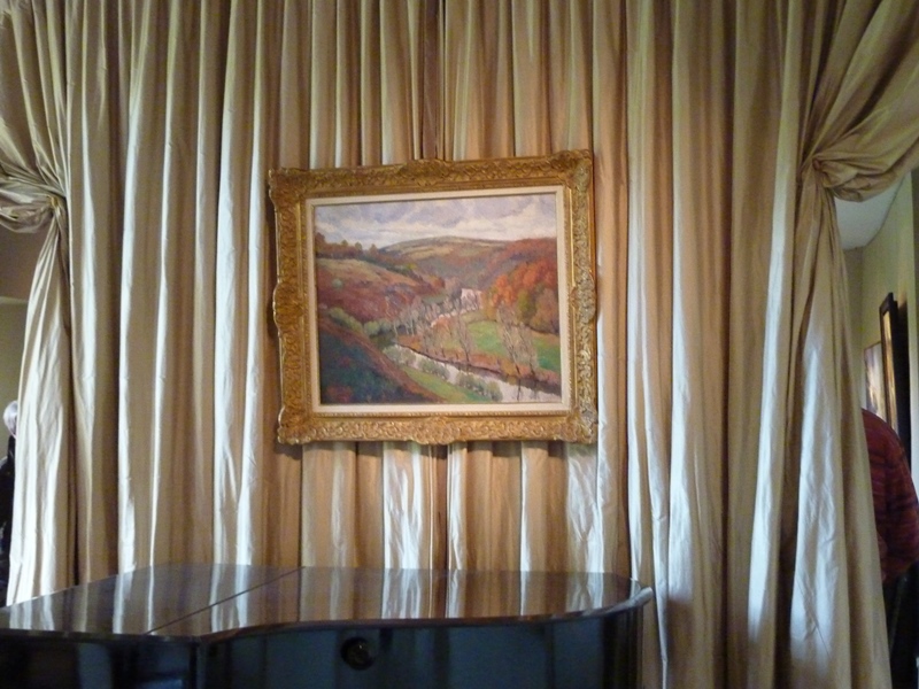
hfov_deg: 36.8
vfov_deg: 28.0
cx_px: 460
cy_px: 344
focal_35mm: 52
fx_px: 1381
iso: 800
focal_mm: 8.5
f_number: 3.8
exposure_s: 1/30
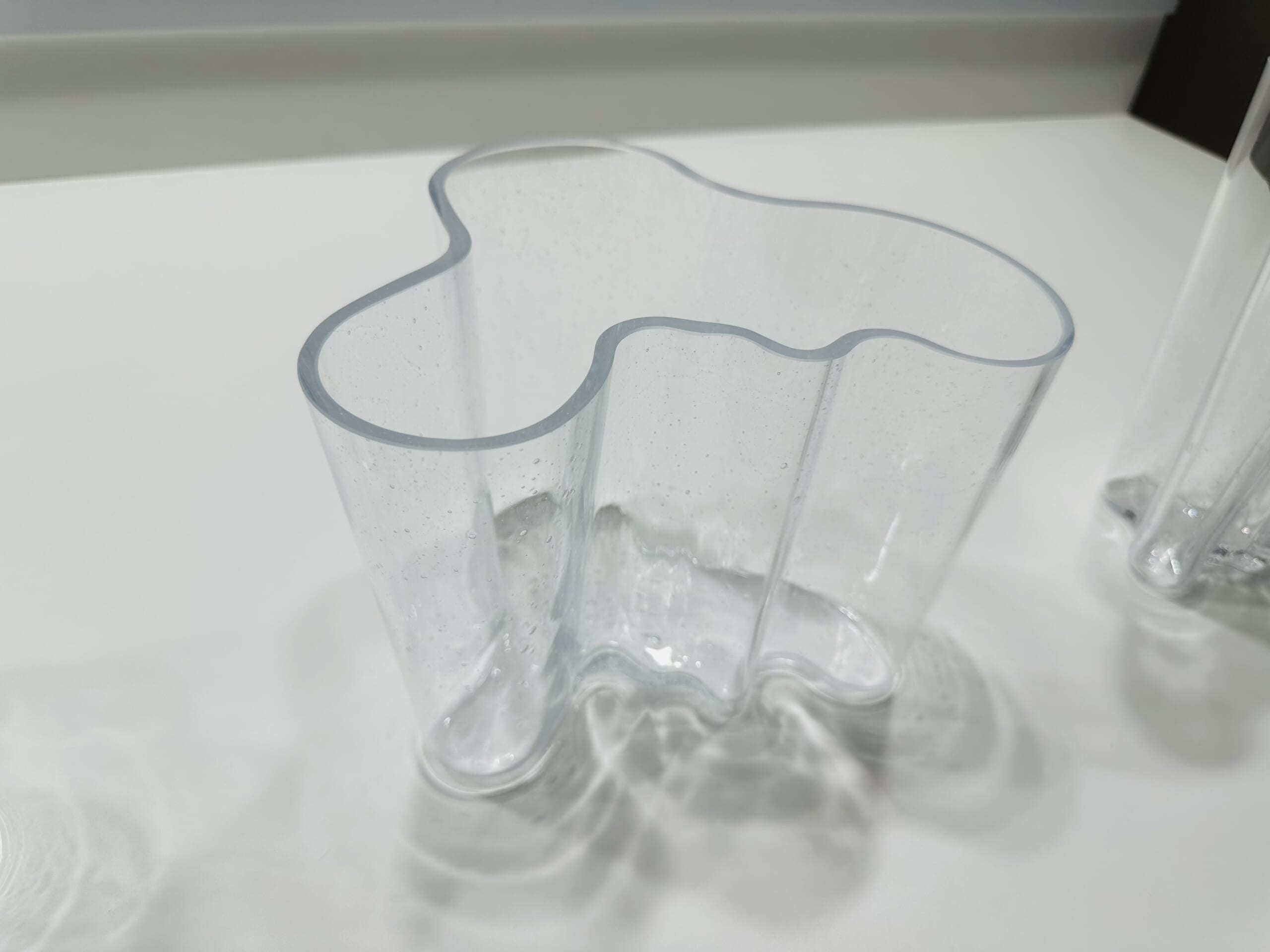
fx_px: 881
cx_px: 635
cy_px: 476
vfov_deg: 56.8
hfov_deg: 71.6
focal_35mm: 24
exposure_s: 1/943
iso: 80
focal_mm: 6.86
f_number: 1.78
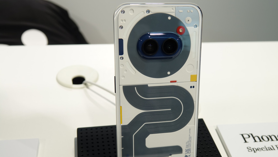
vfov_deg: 28.3
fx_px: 310
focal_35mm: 42
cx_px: 151
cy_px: 94
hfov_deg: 48.3
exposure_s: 1/60
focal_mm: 13.31
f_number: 3.2
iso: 100
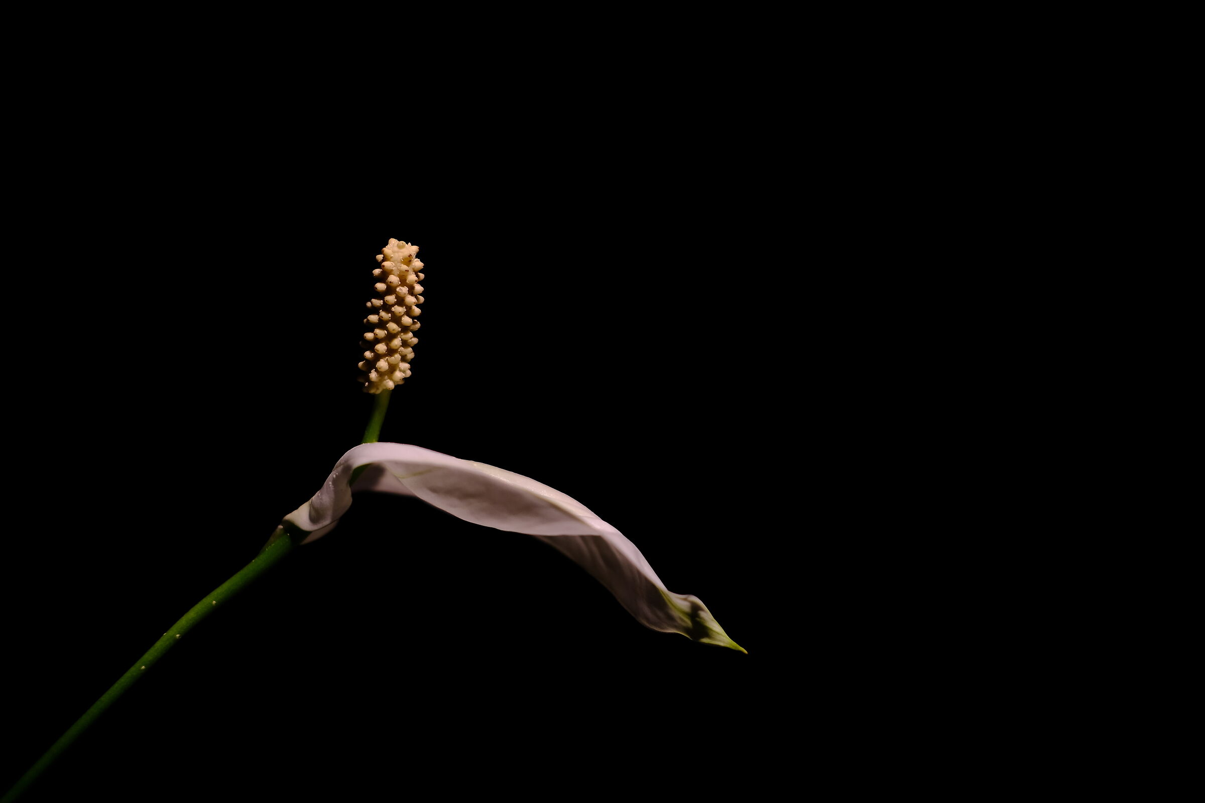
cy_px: 402
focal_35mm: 53
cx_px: 602
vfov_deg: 25.5
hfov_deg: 37.5
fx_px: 1774
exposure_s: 1/1000
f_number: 2
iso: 200
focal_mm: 35
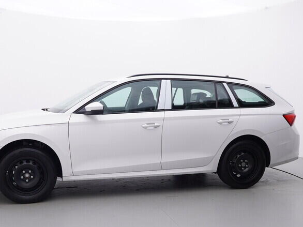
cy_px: 147
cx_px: 120
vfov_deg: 37.5
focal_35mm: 38
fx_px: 331
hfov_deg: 48.9
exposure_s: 1/80
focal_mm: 15
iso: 200
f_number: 5
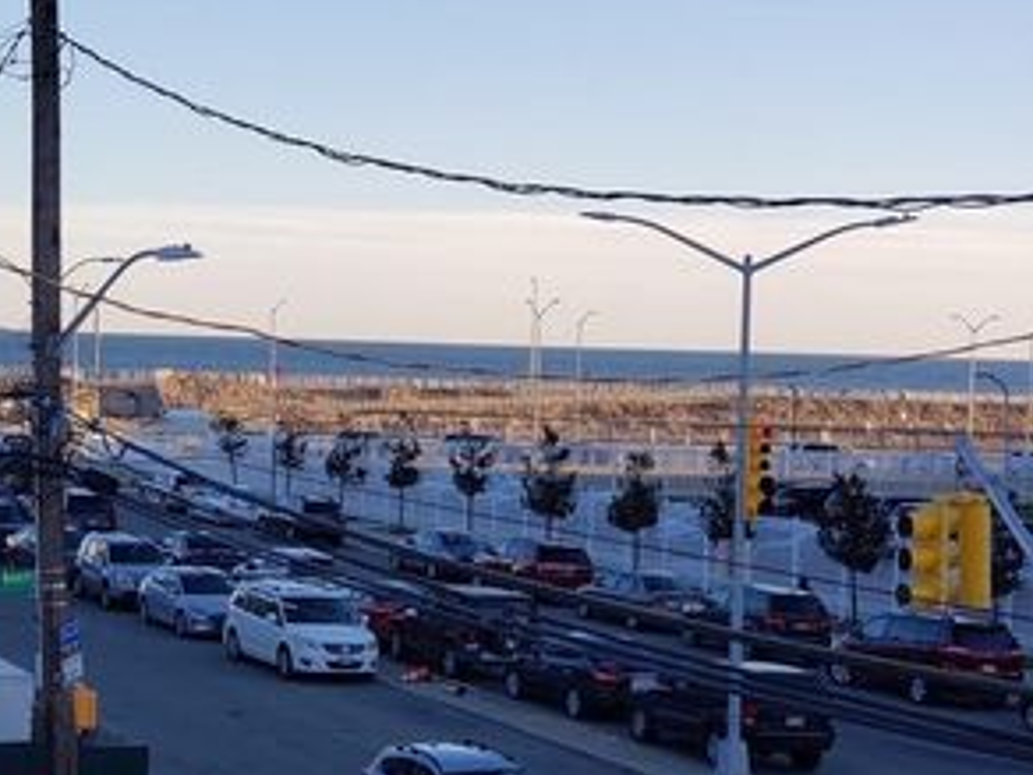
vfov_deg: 16.6
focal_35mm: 89
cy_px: 458
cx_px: 198
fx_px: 2656
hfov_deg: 21.7
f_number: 2.4
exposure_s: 1/271
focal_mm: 6
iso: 32
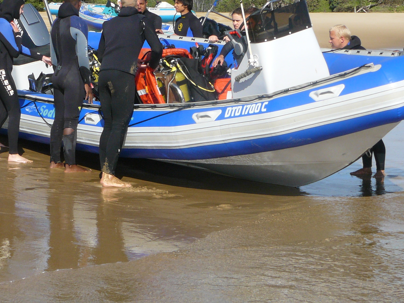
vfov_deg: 12.7
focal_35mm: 117
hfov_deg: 16.8
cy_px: 138
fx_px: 1366
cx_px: 183
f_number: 5.6
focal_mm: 11
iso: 100
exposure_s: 1/500
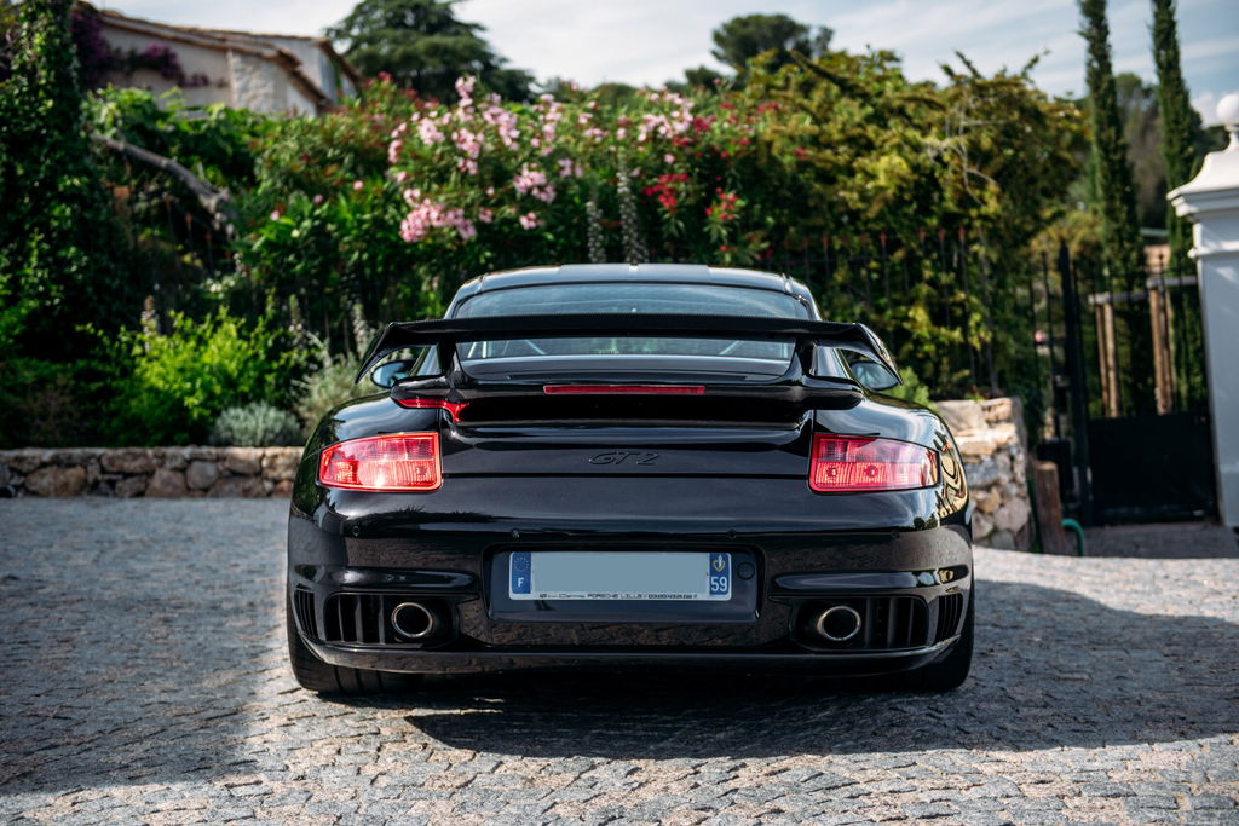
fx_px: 1790
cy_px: 413
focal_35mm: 52
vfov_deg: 26.0
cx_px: 620
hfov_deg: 38.2
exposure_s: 1/800
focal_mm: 52
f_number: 3.2
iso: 400
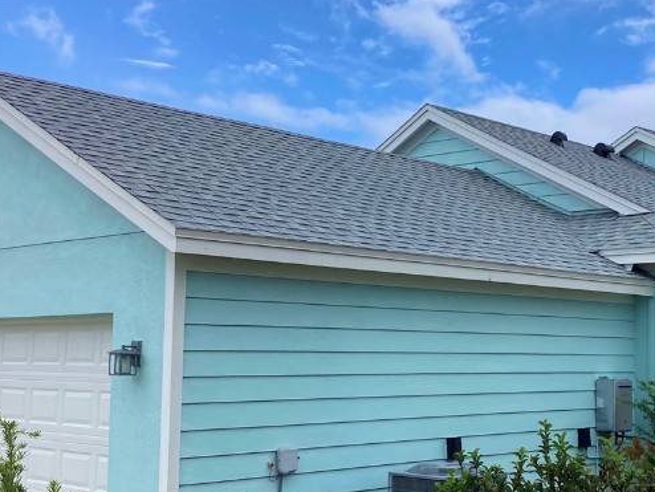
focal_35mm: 58
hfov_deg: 32.7
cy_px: 278
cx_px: 480
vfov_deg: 25.2
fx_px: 1098
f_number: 1.8
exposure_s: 1/2667
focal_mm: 3.99
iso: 20
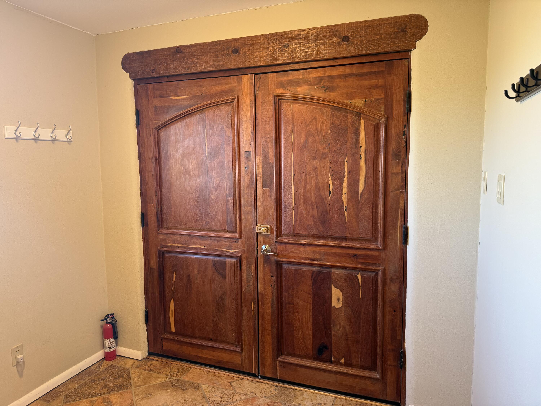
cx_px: 270
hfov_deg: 71.6
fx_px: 375
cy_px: 203
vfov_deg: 56.8
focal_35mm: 24
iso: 200
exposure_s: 1/60
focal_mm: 6.76
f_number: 1.78
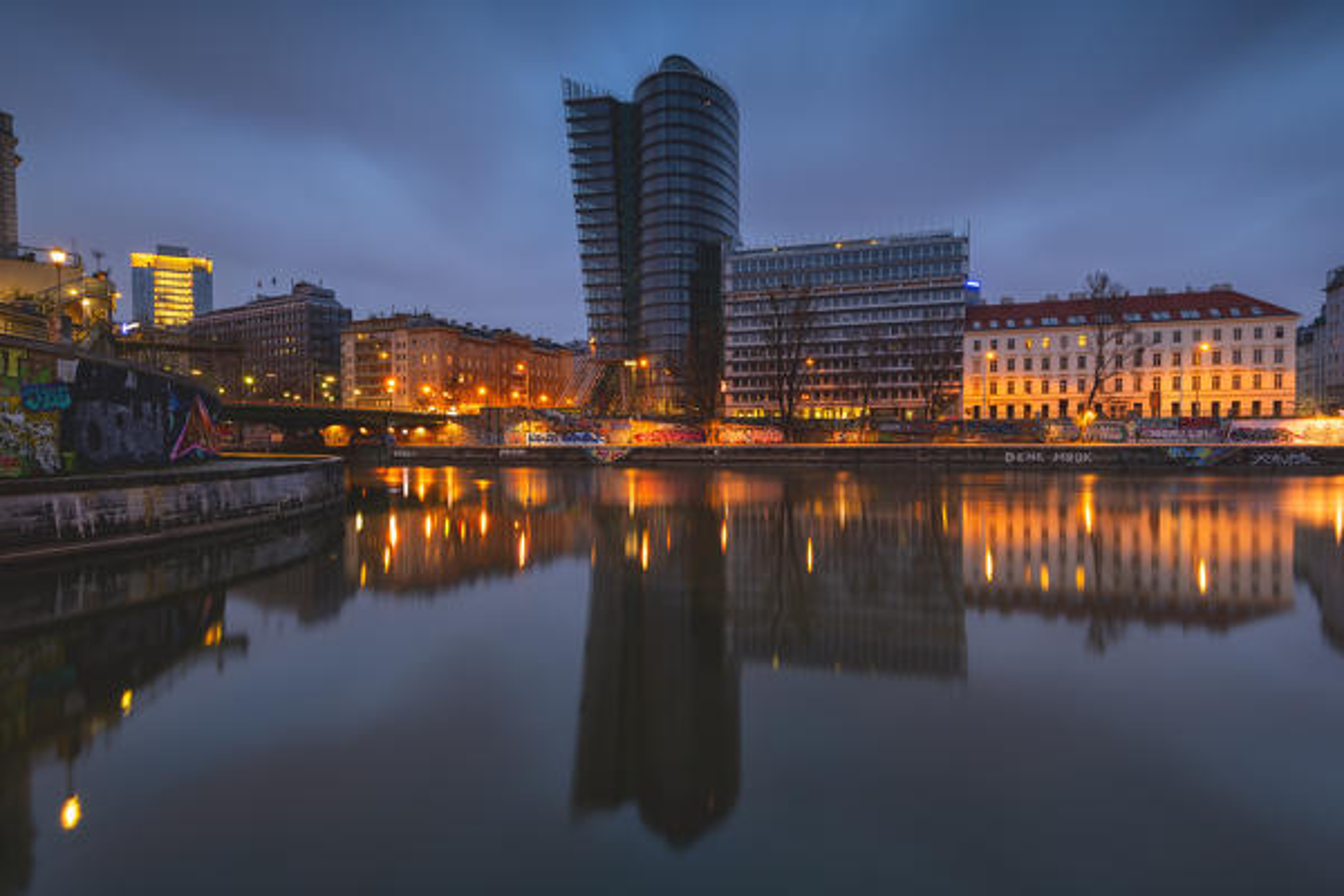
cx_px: 672
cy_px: 448
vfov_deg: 61.9
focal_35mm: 20
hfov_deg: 84.0
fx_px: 747
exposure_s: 30
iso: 100
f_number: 10
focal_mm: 20
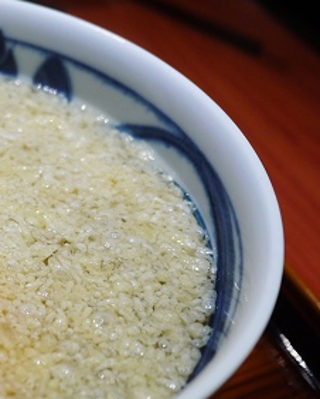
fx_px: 733
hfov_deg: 21.7
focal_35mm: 62
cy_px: 256
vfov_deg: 30.3
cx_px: -116
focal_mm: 14
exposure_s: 1/60
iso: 160
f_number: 2.5
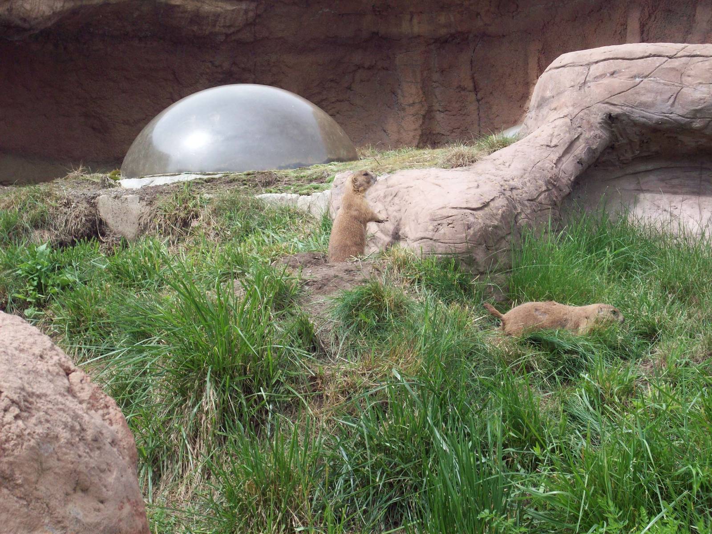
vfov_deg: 16.1
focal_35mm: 92
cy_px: 267
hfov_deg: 21.3
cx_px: 356
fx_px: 1892
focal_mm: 15.3
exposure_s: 1/430
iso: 80
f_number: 4.7
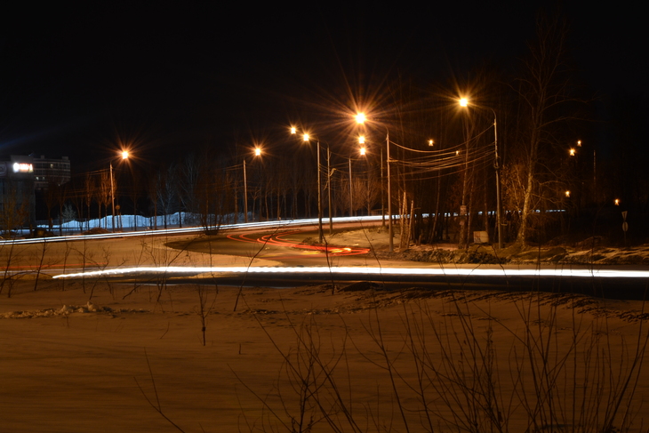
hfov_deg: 13.0
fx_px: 2840
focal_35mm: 158
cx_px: 324
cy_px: 216
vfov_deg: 8.7
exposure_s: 30
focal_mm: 105
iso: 100
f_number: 18
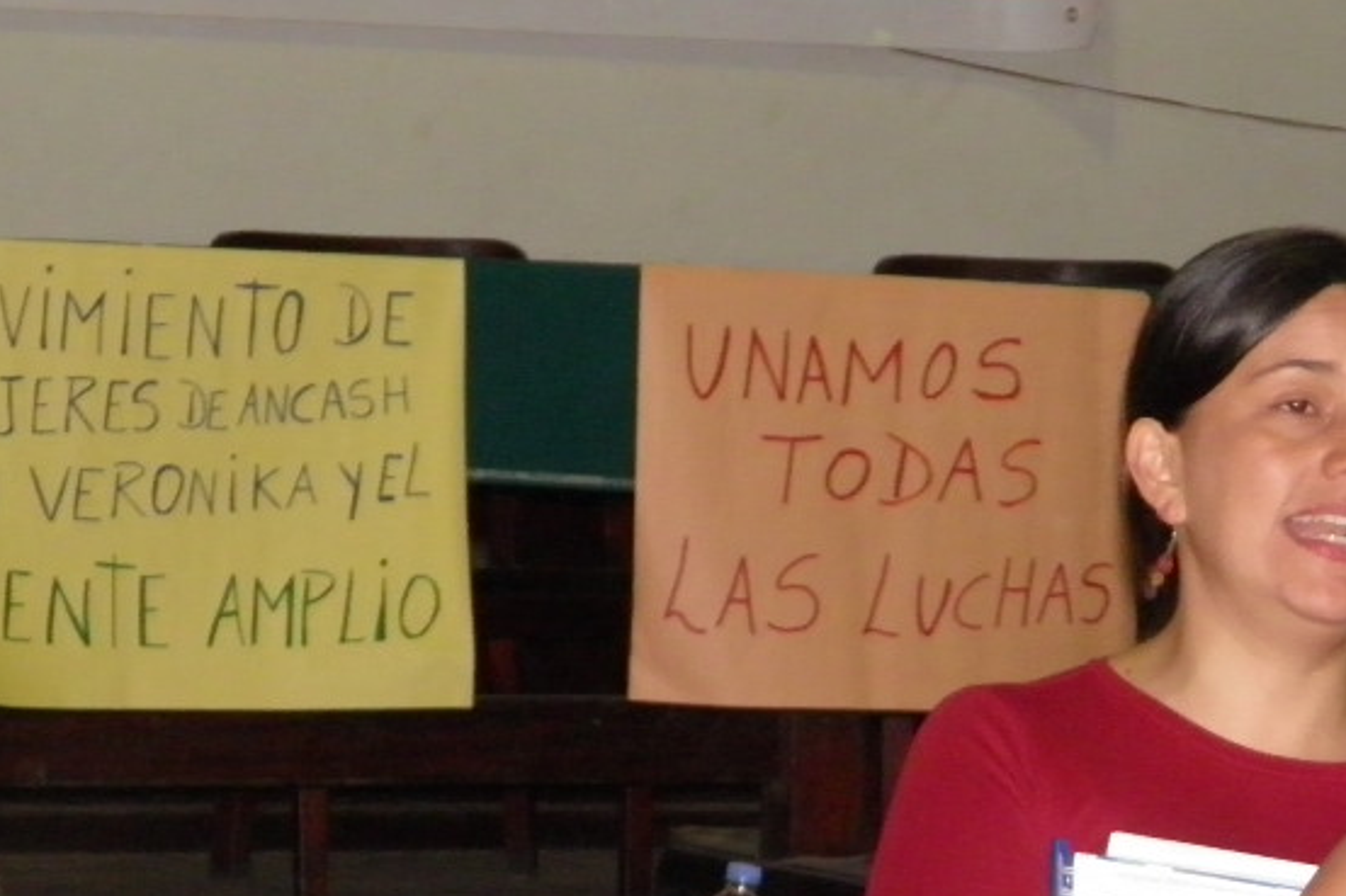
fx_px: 5569
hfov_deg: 13.7
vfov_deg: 9.1
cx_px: 1156
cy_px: 966
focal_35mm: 149
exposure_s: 1/80
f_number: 3.8
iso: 320
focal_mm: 11.2
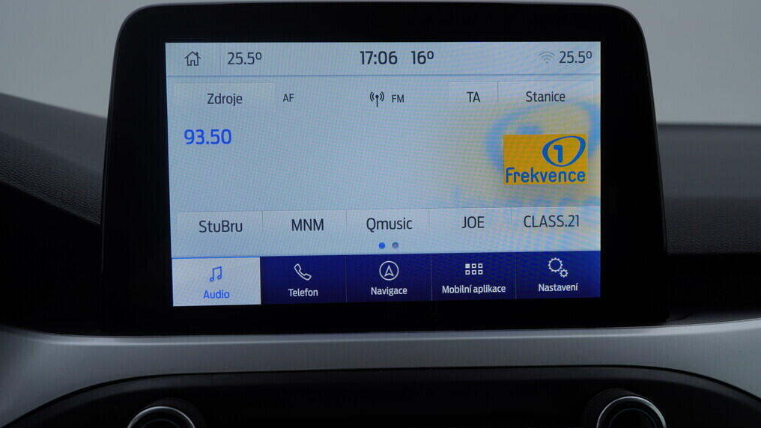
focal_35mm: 38
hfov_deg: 52.8
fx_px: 767
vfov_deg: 31.1
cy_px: 251
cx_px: 378
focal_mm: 24
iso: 125
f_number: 5.6
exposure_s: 1/160
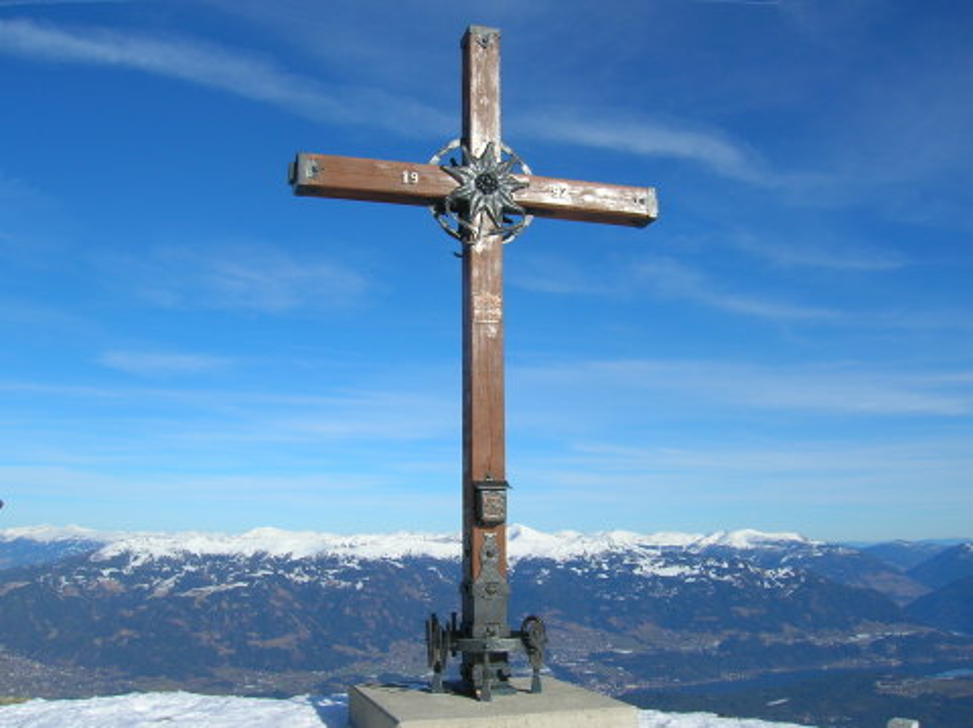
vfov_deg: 41.7
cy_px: 364
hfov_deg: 54.0
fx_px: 955
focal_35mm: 34
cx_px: 486
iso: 50
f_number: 4.9
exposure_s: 1/586
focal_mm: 5.7
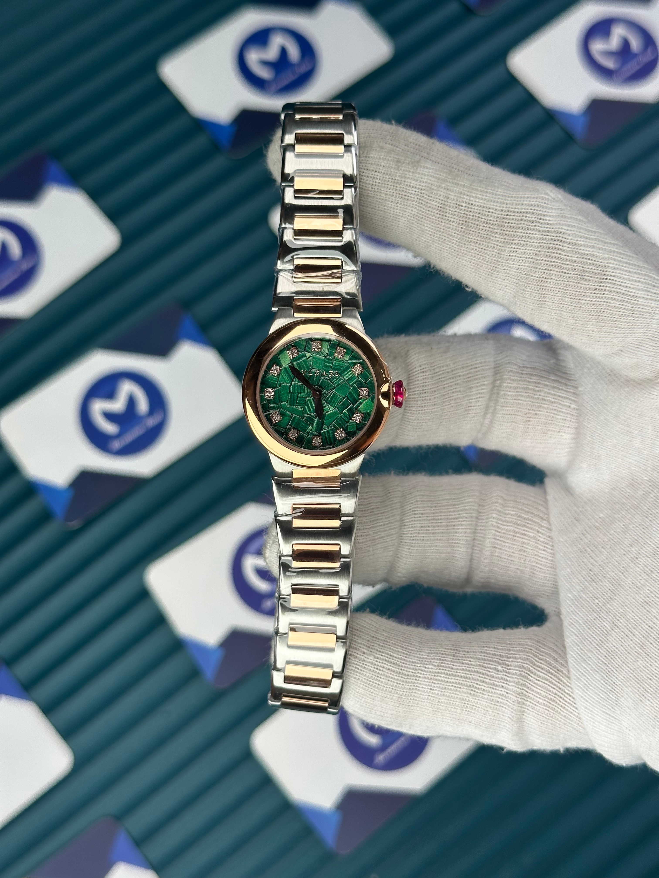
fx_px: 1218
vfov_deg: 39.7
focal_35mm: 48
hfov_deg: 30.3
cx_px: 330
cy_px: 439
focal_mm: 6.86
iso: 64
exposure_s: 1/1030
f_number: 1.78
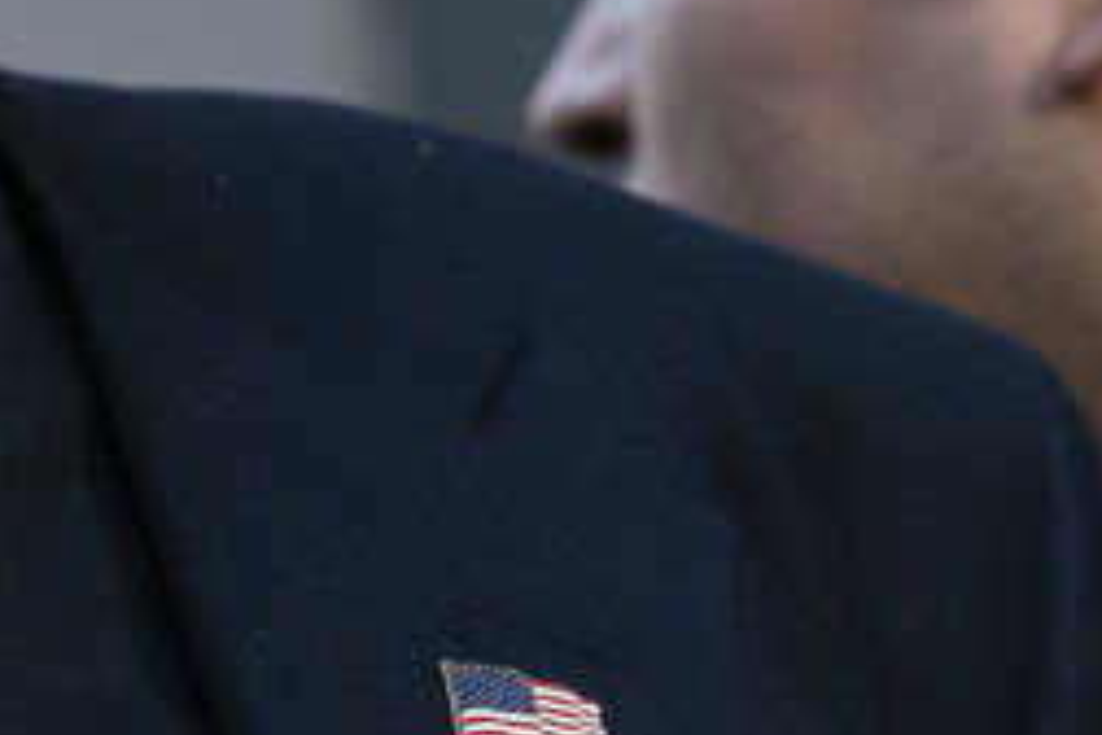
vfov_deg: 4.3
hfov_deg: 6.4
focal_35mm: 318
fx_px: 9734
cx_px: -534
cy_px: 337
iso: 1600
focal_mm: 59
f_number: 3.2
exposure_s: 1/320
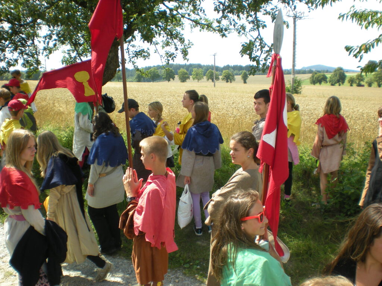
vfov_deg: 37.7
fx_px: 419
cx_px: 191
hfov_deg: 49.0
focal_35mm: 38
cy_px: 143
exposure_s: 1/186
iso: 64
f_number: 4.6
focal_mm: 6.3
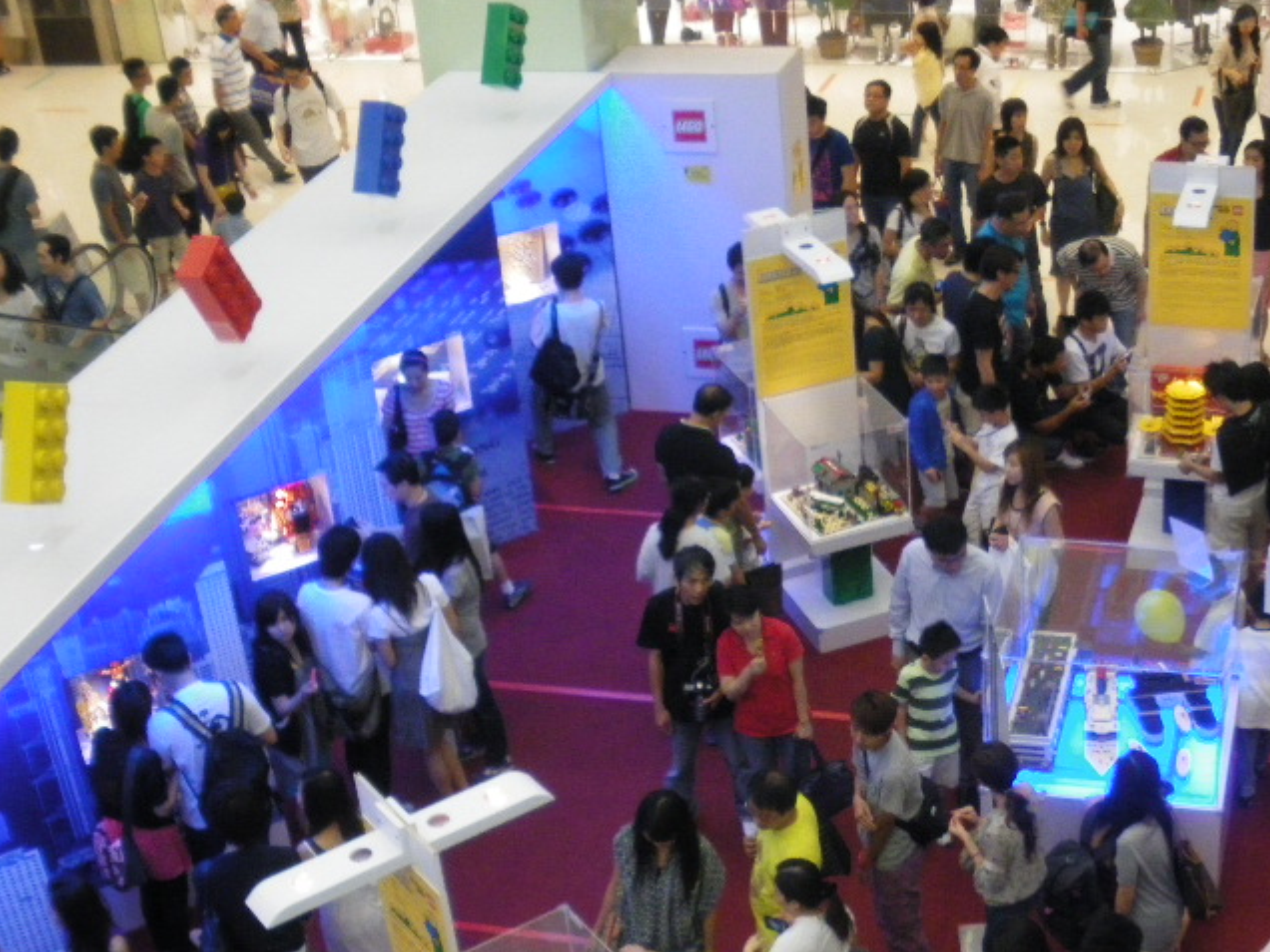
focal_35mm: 58
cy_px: 713
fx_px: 2128
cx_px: 923
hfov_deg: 32.7
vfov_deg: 24.9
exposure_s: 1/50
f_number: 3.5
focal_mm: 6.3
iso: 400
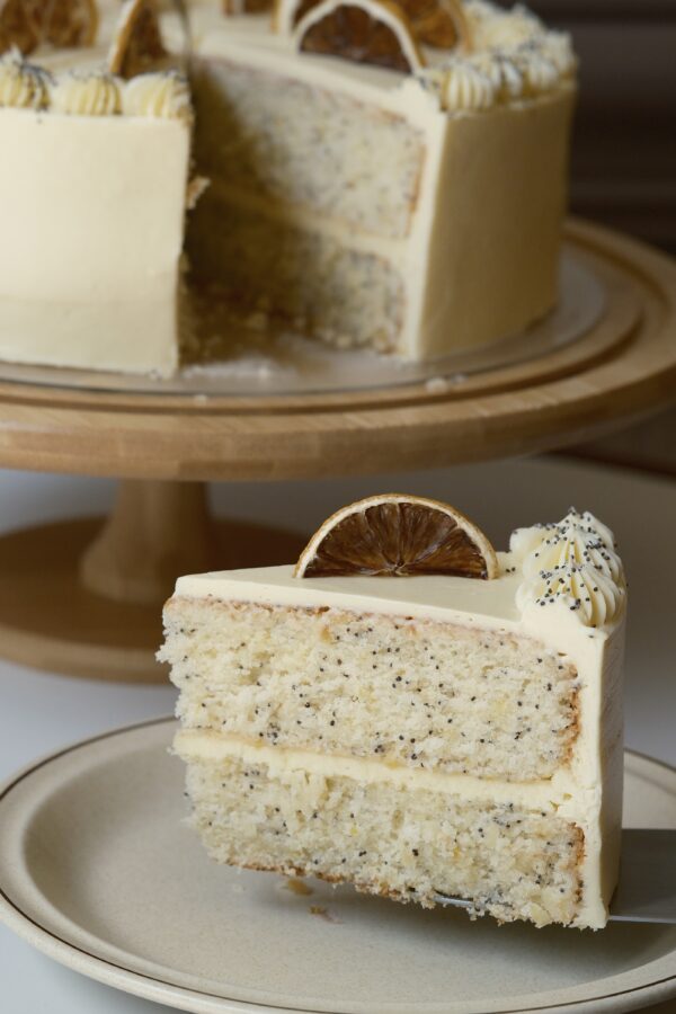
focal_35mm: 84
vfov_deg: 24.2
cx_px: 338
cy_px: 507
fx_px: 2366
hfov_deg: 16.3
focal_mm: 56
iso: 800
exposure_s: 1/640
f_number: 4.5
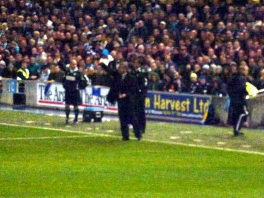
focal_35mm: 459
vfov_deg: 3.2
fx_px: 3501
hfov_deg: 4.3
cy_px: 114
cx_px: 131
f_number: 5.9
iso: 1600
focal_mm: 68.8
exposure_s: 1/125
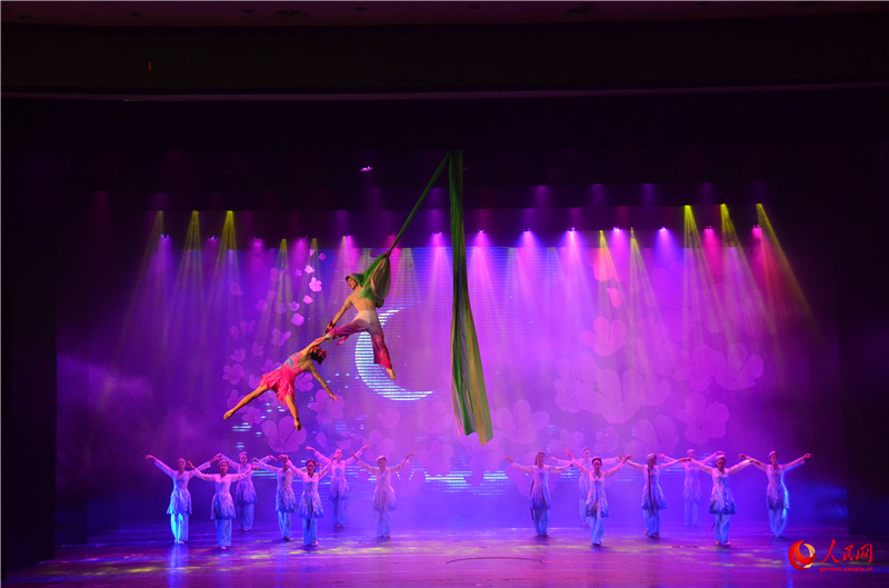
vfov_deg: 22.5
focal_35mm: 60
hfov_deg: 33.5
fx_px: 1478
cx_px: 444
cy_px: 294
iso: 1600
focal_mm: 40
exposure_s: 1/640
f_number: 5.6
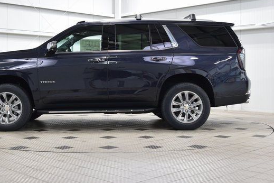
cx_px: 107
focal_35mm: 54
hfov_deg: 37.0
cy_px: 74
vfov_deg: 25.2
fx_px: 408
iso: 1600
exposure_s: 1/60
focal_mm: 29
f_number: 4.5
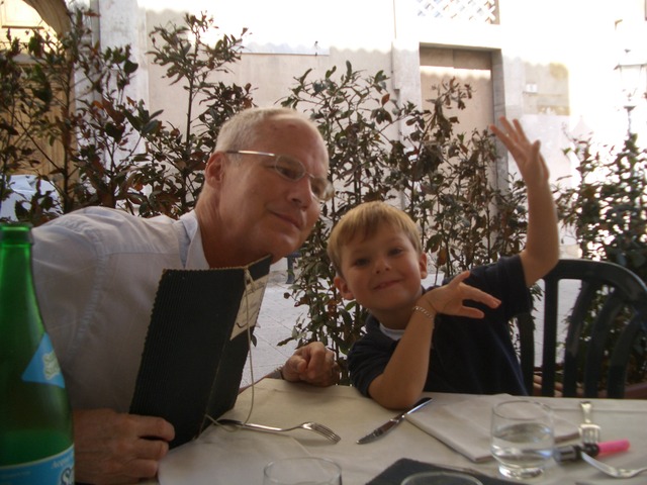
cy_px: 242
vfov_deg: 40.7
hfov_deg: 52.6
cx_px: 324
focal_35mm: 35
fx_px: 654
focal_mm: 5.8
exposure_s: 1/320
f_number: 2.6
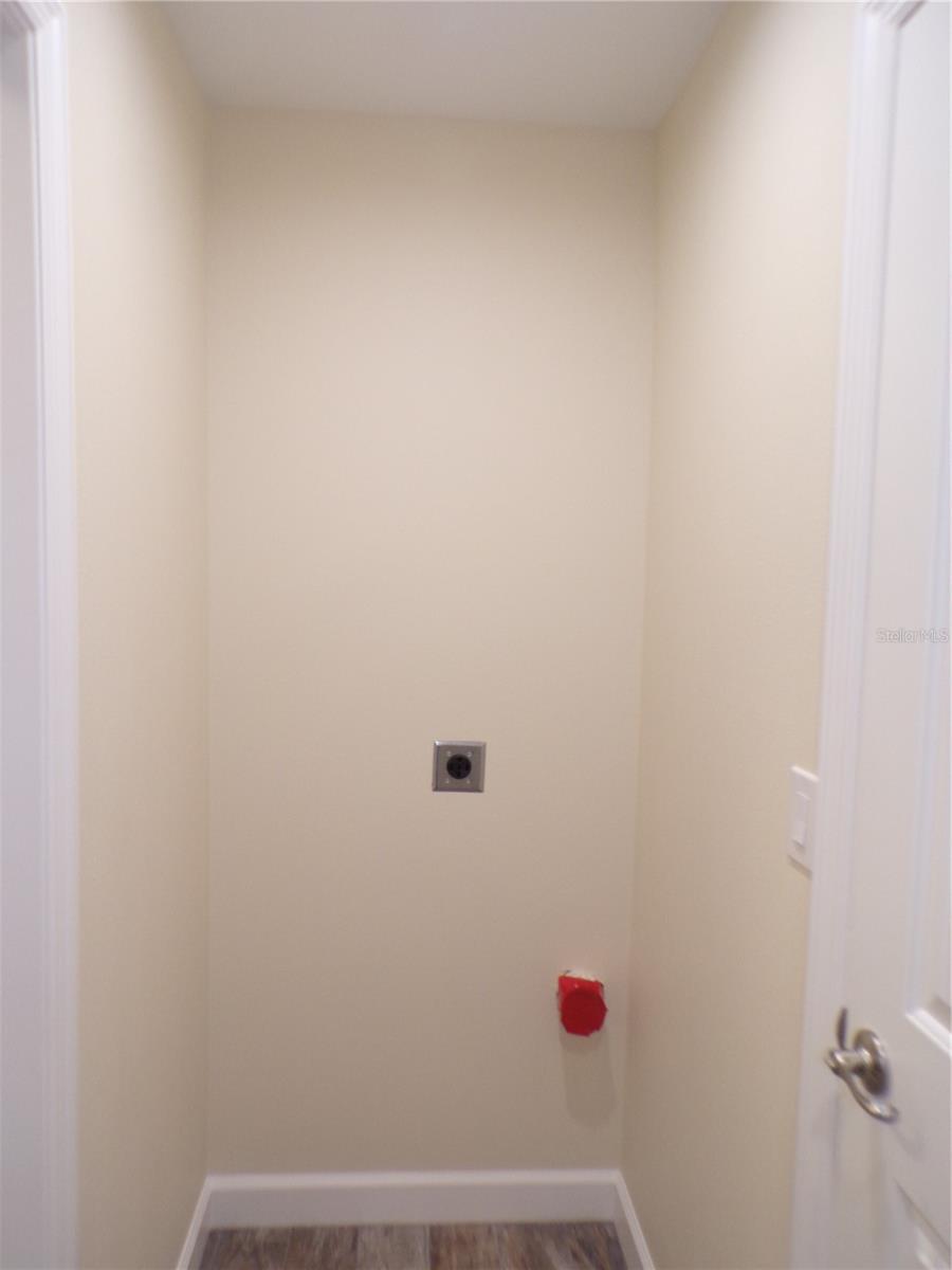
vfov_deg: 71.6
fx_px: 880
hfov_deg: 56.8
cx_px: 476
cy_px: 635
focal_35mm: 24
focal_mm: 4.3
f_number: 3
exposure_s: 1/34
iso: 157
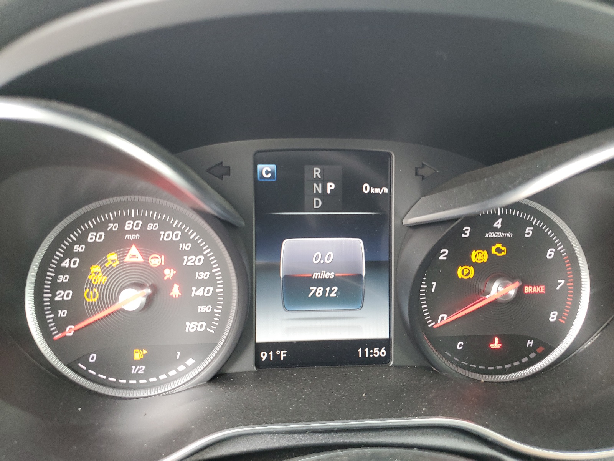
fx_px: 461
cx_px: 307
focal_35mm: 26
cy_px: 230
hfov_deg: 67.3
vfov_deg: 53.1
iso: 133
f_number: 1.5
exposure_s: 1/60.2
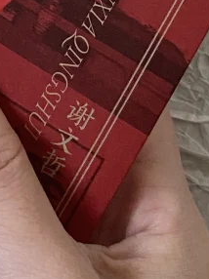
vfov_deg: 13.6
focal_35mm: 131
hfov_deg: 11.2
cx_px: -17
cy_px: -207
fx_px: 1056
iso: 400
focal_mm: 4.25
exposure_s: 1/60
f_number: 1.8
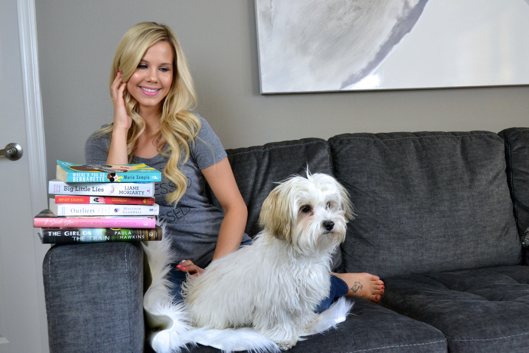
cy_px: 176
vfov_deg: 36.9
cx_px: 264
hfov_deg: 53.1
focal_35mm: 36
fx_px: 529
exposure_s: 1/160
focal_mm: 24
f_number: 5.6
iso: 1600
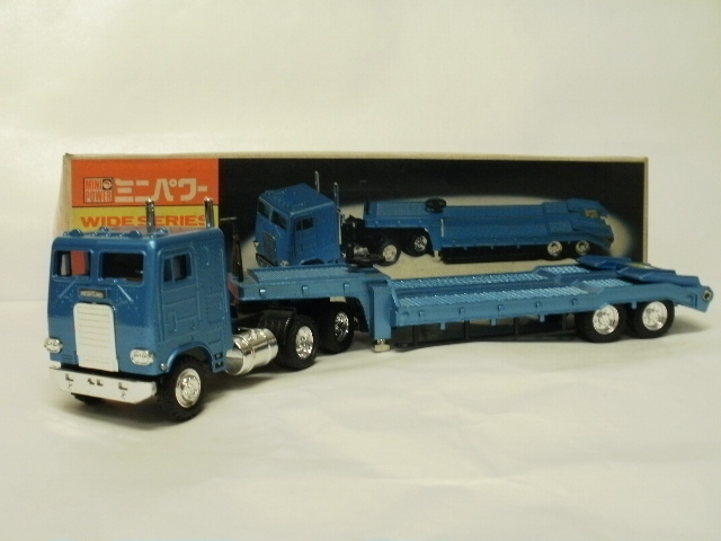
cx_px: 360
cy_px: 270
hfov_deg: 42.9
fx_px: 916
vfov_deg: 32.9
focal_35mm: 44
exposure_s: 1/8
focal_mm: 7.7
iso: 125
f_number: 4
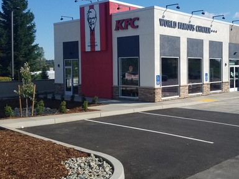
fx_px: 290
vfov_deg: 34.2
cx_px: 173
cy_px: 67
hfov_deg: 43.7
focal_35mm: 42
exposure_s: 1/3472
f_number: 1.7
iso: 50
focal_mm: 4.2
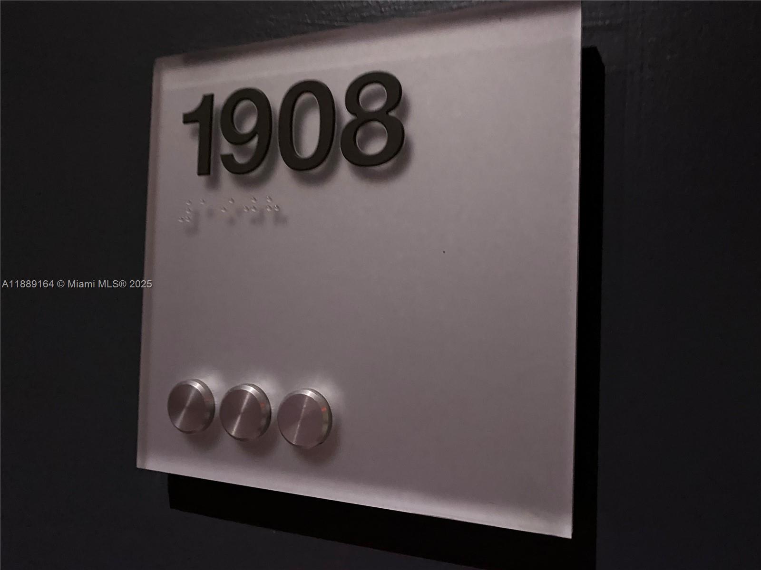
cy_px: 285
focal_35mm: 26
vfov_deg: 53.1
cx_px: 380
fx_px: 572
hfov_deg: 67.3
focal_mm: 4.25
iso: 800
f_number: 1.8
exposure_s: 1/24
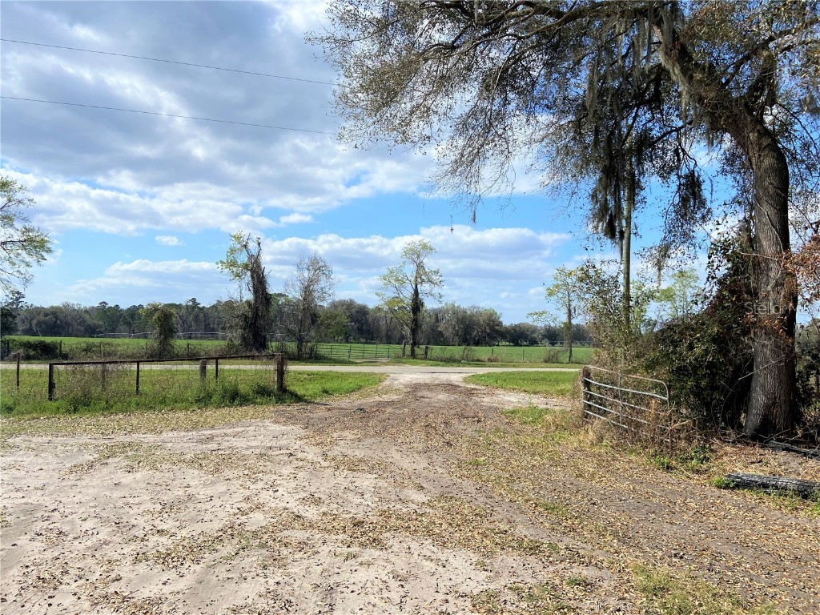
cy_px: 308
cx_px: 410
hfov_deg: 67.3
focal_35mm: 26
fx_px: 616
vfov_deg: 53.1
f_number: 1.8
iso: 32
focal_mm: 4.25
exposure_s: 1/4115
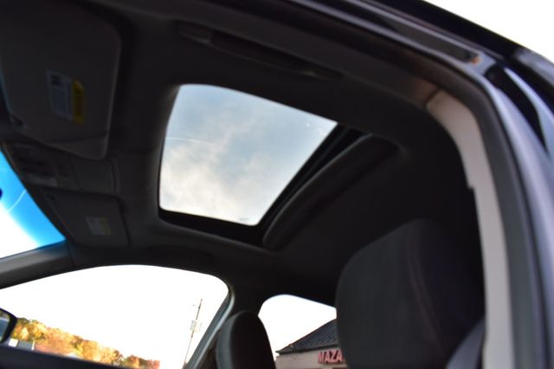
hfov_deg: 67.4
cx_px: 277
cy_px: 184
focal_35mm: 27
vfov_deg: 47.9
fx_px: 415
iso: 400
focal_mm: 18
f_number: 8
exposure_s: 1/60
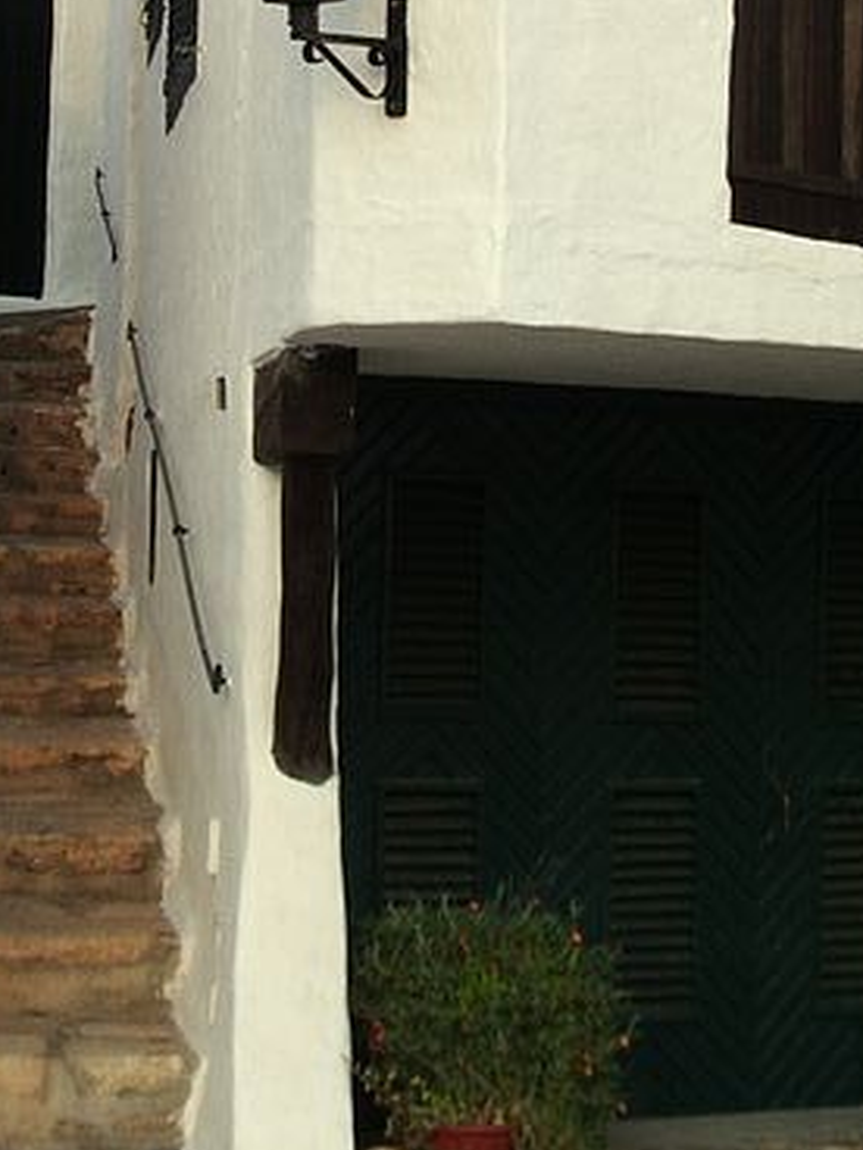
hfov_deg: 13.0
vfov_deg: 17.0
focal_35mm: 114
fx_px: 3789
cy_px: 75
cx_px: 510
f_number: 4.6
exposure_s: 1/100
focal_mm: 6.8
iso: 50
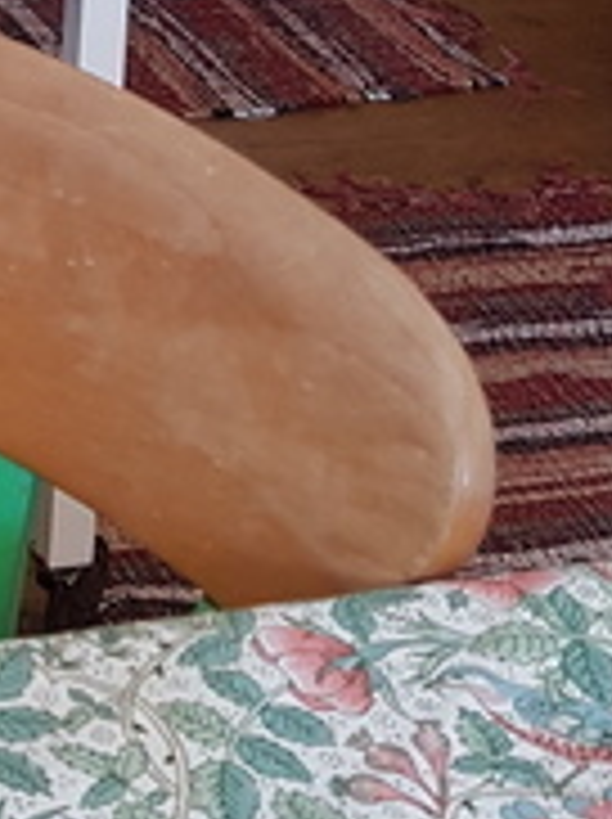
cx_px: -297
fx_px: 2599
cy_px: -670
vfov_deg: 15.4
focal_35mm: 110
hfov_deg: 12.8
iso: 80
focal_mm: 4.2
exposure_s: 1/50
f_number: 1.7
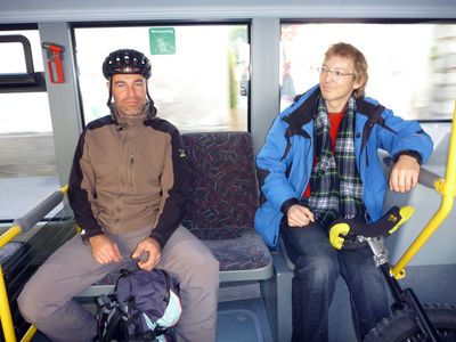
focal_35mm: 28
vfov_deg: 49.7
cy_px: 171
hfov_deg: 63.4
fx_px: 369
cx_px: 228
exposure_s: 1/30
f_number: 3.3
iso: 200
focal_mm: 4.9
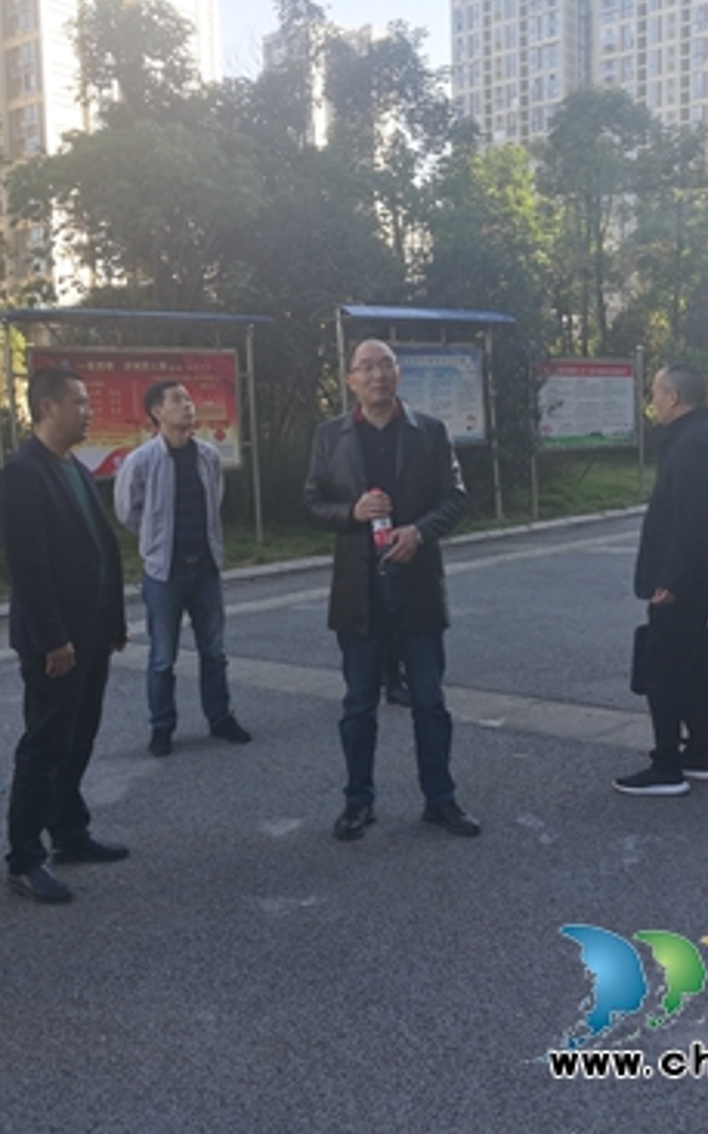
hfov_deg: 32.7
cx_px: 340
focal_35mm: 39
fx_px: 1205
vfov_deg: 50.4
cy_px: 573
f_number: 2.2
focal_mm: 4.5
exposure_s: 1/108
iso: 50
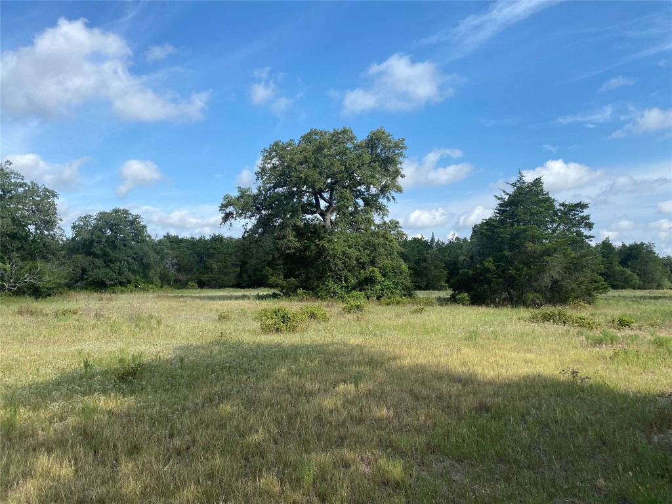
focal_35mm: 26
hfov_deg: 67.3
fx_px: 505
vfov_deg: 53.1
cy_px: 252
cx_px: 336
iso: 32
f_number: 1.8
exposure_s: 1/2358
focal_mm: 4.25
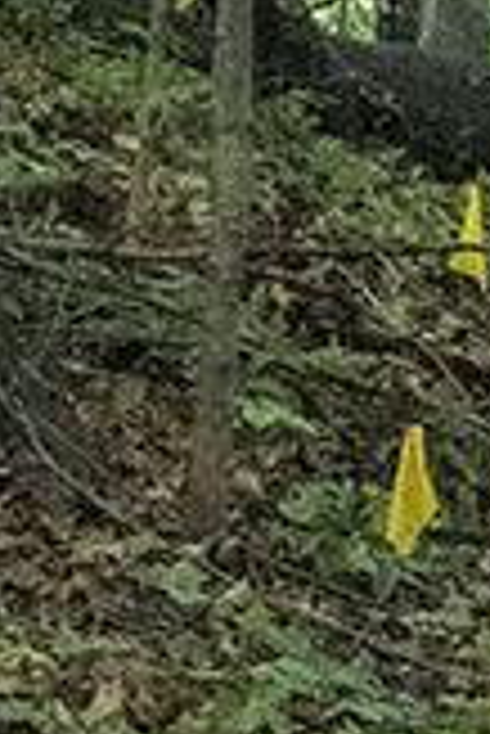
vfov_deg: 5.2
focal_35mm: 398
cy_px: 806
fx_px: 8108
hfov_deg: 3.5
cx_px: 115
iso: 64000
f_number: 13
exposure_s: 1/500
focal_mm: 65
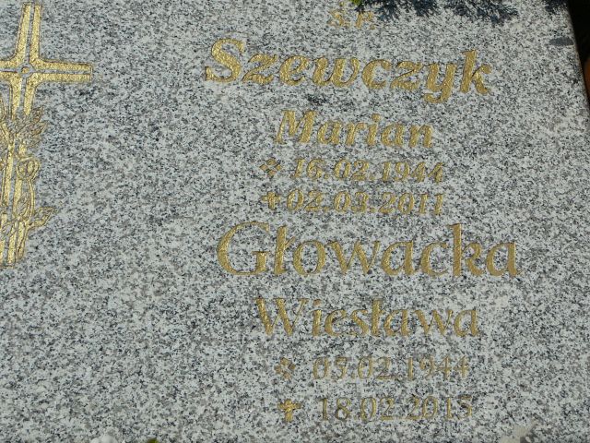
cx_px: 295
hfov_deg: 36.8
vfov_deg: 28.0
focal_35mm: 52
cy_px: 222
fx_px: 886
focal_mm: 7.8
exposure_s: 1/800
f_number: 5.6
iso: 80
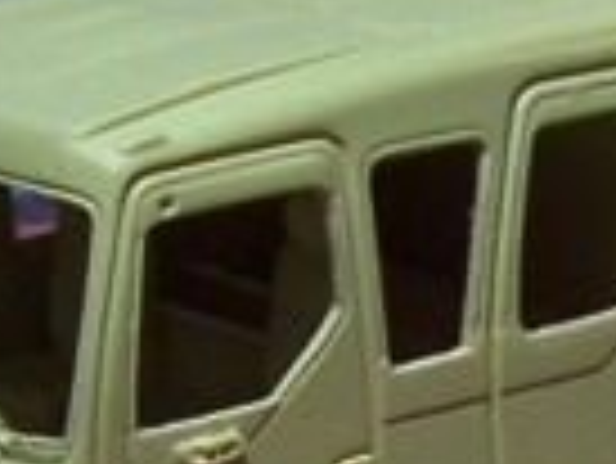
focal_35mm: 222
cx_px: 1295
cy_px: 797
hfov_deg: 8.4
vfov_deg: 6.6
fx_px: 3954
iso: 80
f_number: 2.8
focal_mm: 6.3
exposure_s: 1/30
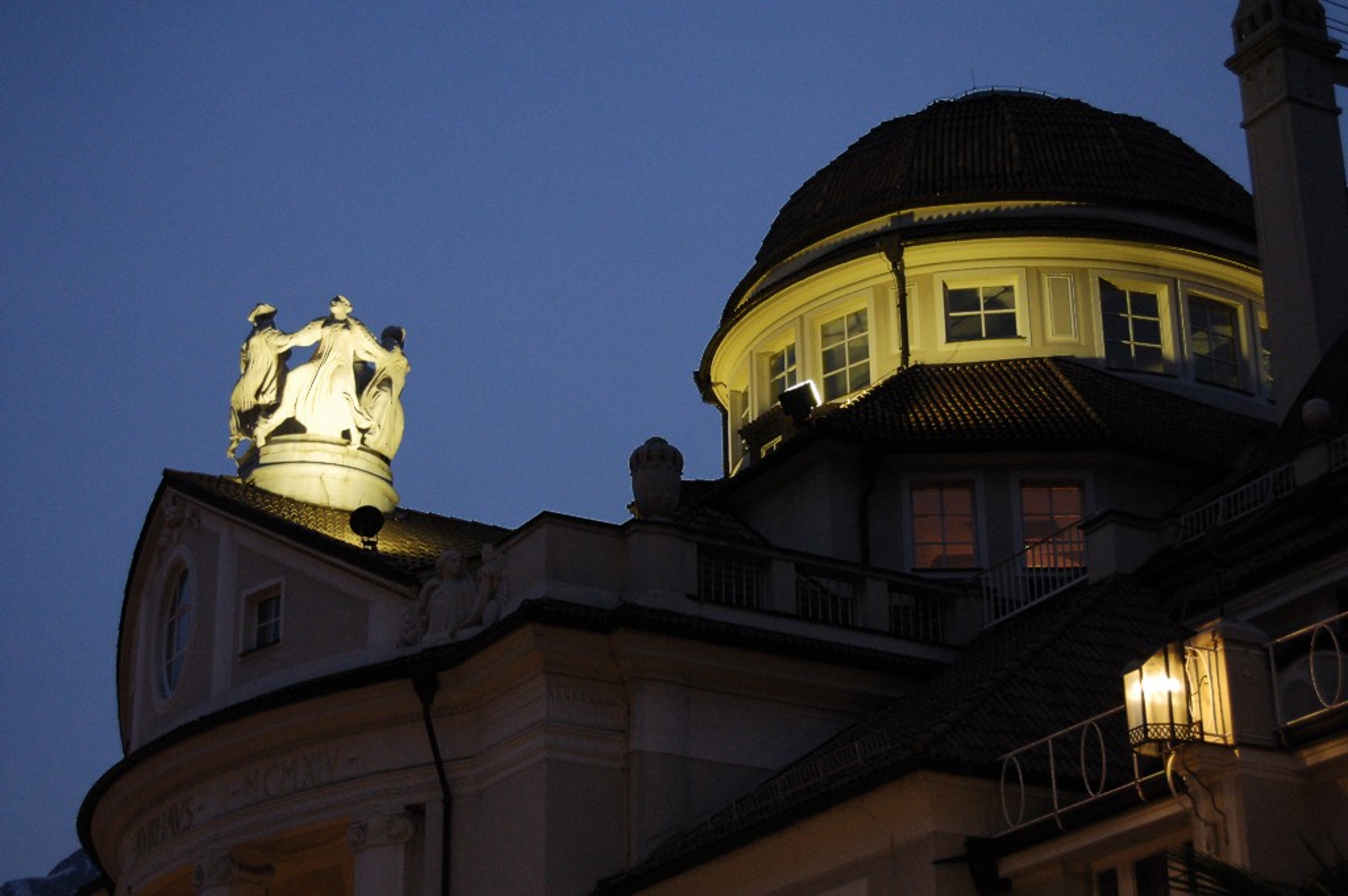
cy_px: 448
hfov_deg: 31.9
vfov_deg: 21.5
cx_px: 674
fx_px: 2357
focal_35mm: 63
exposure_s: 1/30
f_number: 5.3
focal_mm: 42
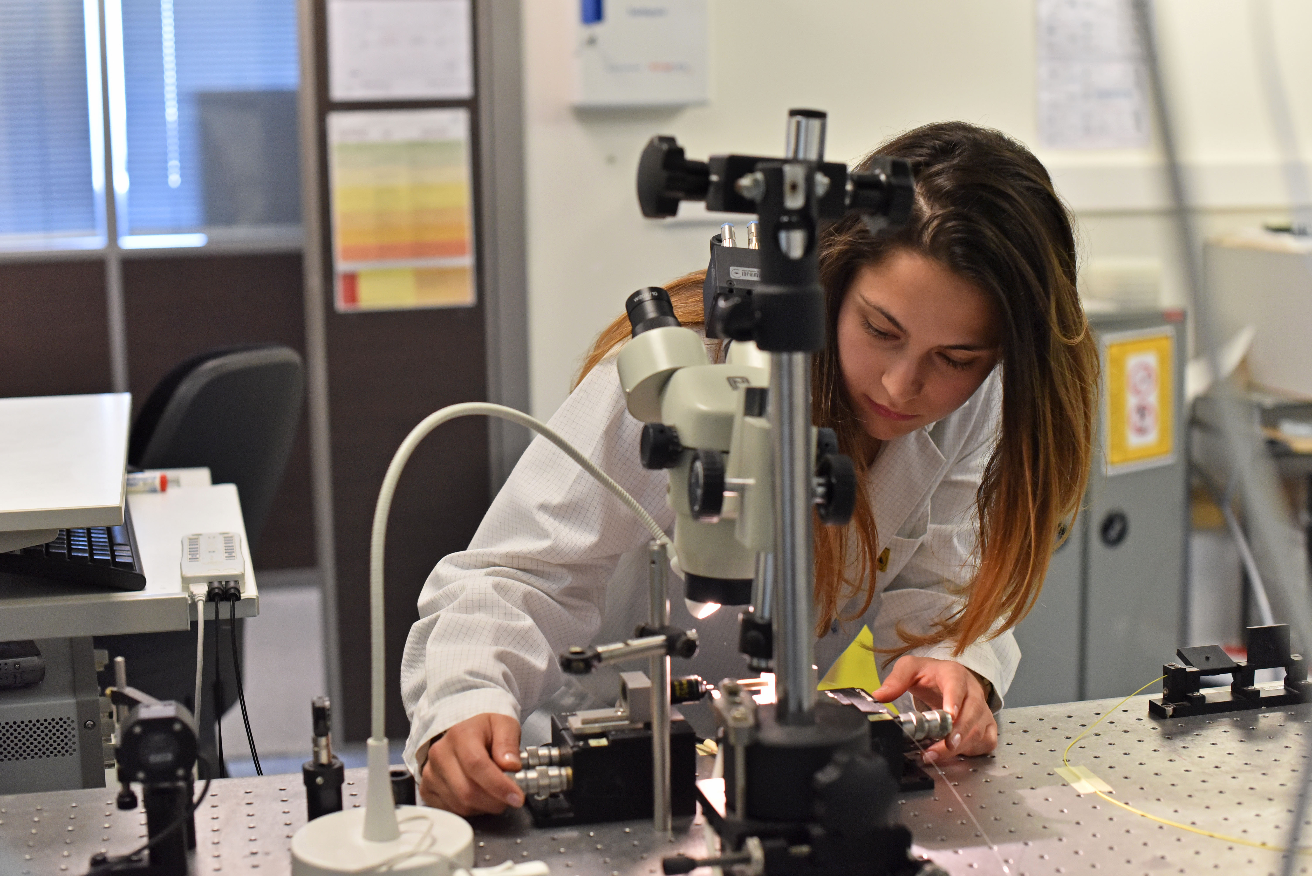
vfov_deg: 27.0
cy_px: 438
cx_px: 656
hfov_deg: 39.6
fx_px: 1823
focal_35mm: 50
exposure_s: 1/200
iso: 1600
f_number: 3.5
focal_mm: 50
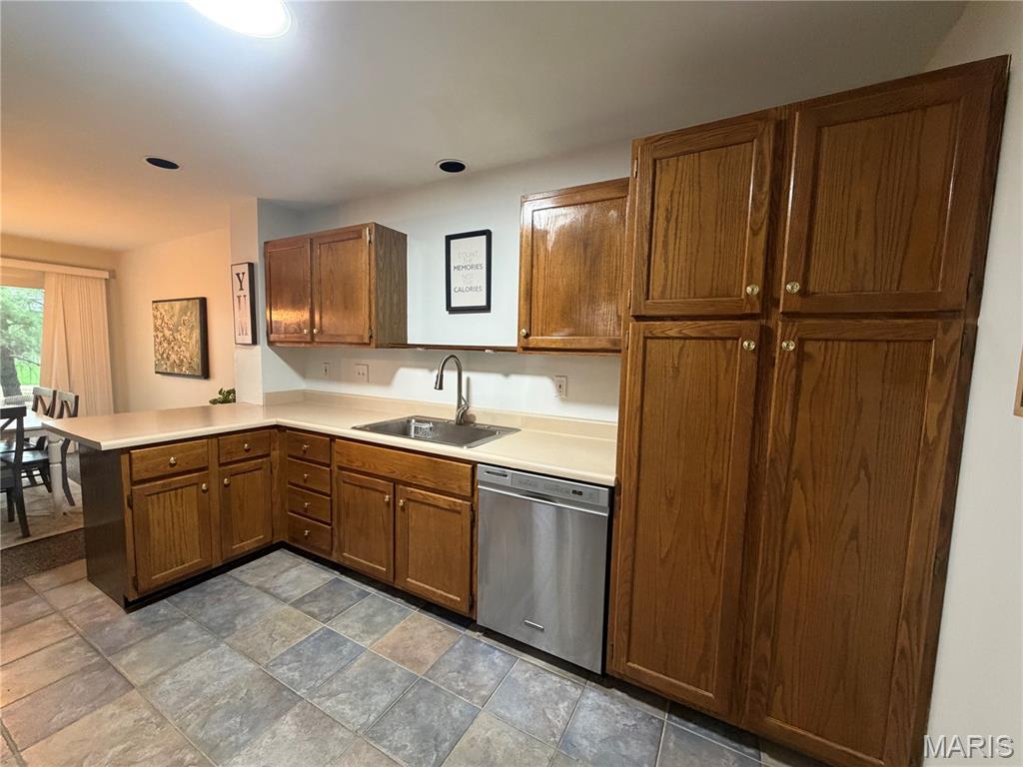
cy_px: 384
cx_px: 512
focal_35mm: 14
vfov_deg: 85.7
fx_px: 414
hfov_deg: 102.1
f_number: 2.2
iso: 400
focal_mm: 2.22
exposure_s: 1/60
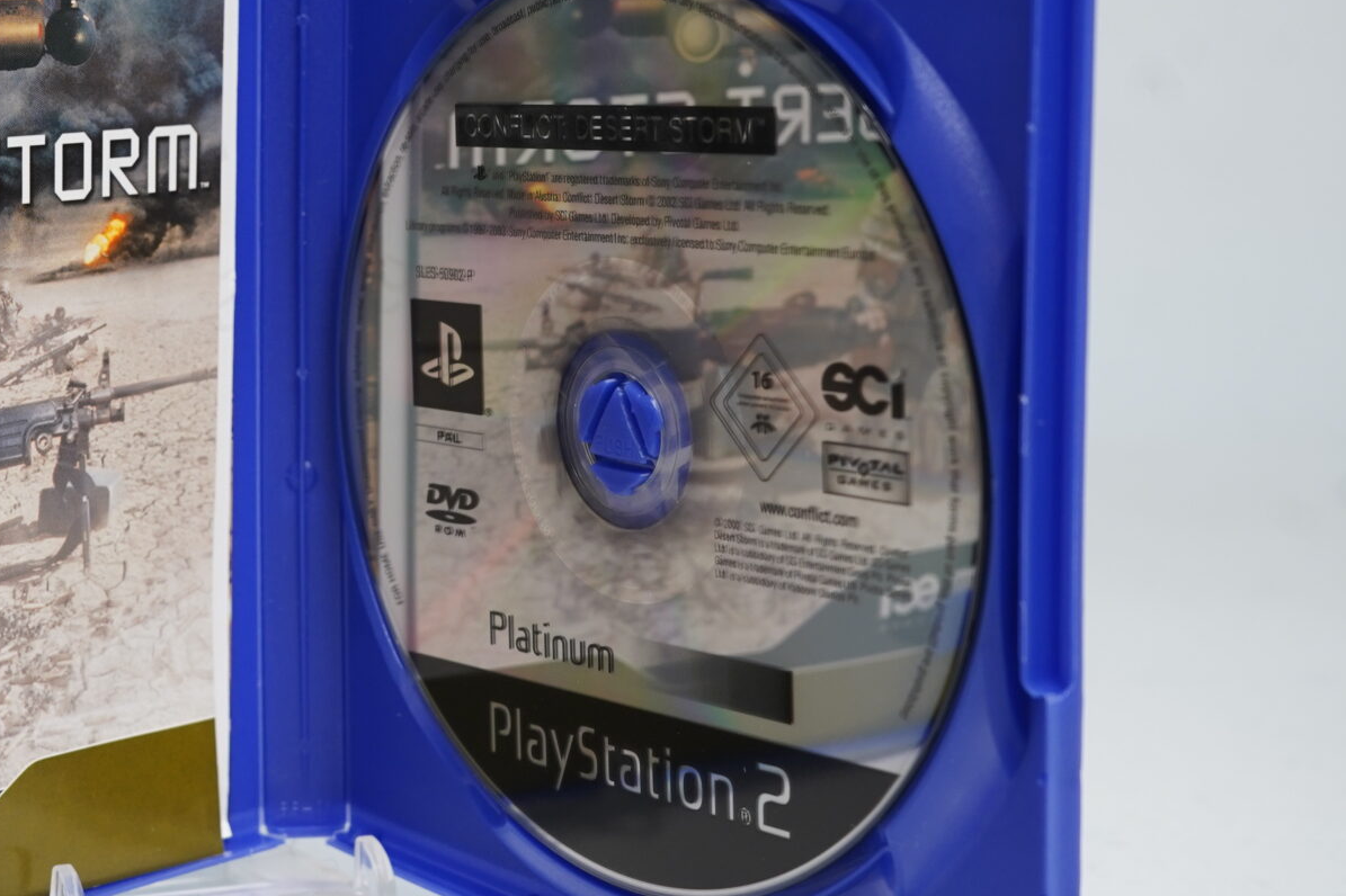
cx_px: 170
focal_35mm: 75
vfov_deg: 18.1
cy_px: 236
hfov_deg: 26.2
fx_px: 2803
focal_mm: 35
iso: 500
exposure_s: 1/40
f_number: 6.3
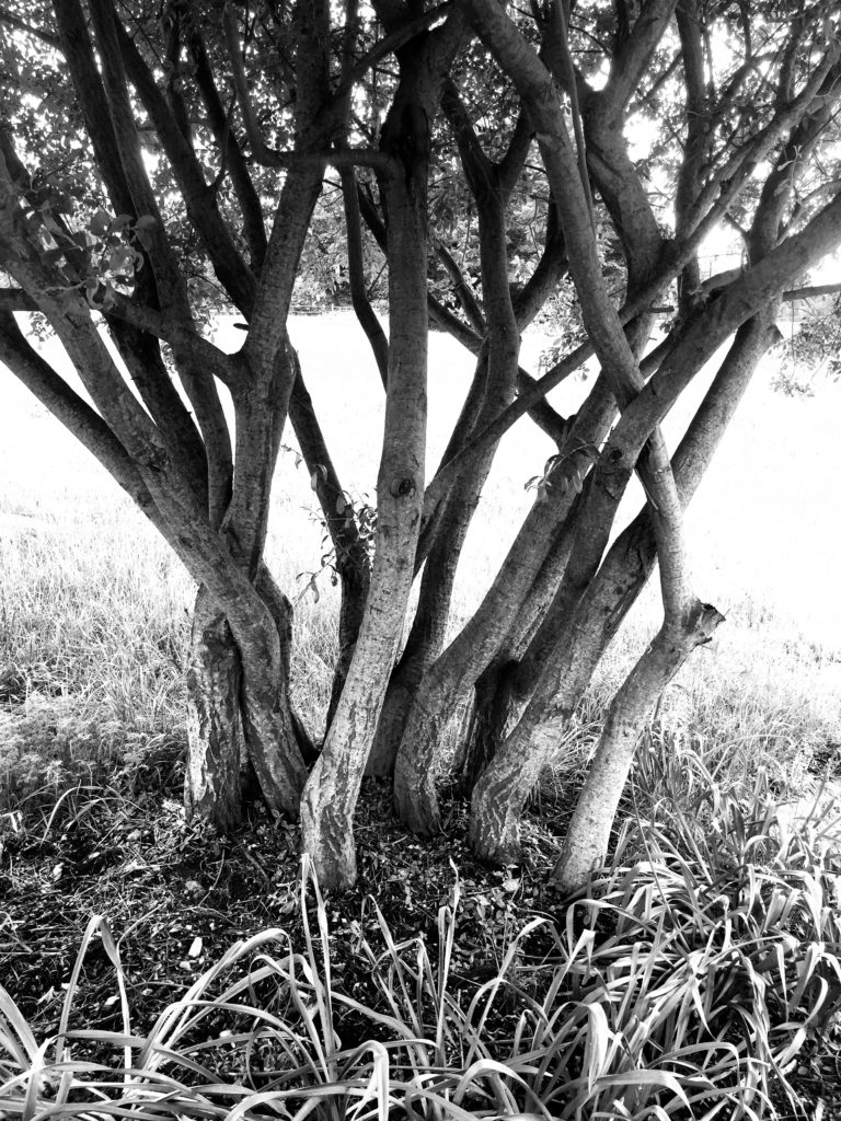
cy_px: 560
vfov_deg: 61.7
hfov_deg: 48.2
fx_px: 939
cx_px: 420
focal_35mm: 29
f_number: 2.2
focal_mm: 4.15
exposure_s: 1/237
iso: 32
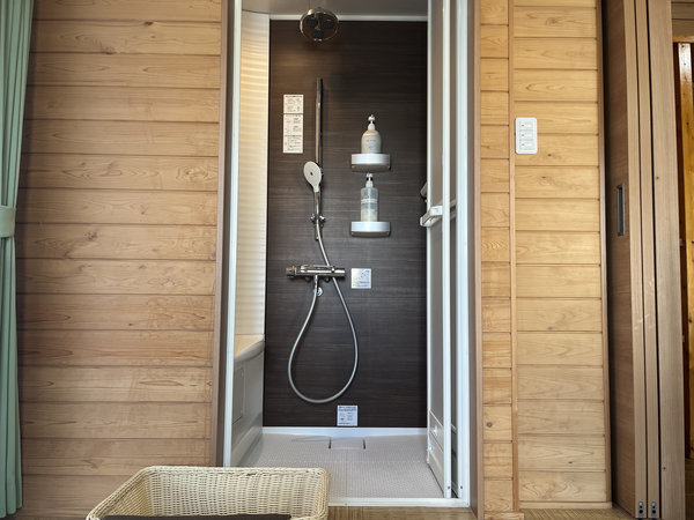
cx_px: 347
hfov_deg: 67.3
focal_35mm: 26
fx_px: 521
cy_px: 260
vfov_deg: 53.1
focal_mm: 5.1
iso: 125
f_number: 1.6
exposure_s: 1/102
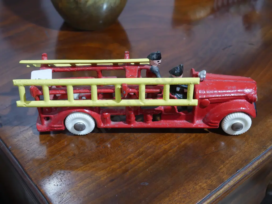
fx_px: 377
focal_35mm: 48
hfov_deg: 39.6
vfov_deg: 30.3
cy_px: 102
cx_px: 136
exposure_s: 1/60
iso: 800
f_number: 5.2
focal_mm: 24
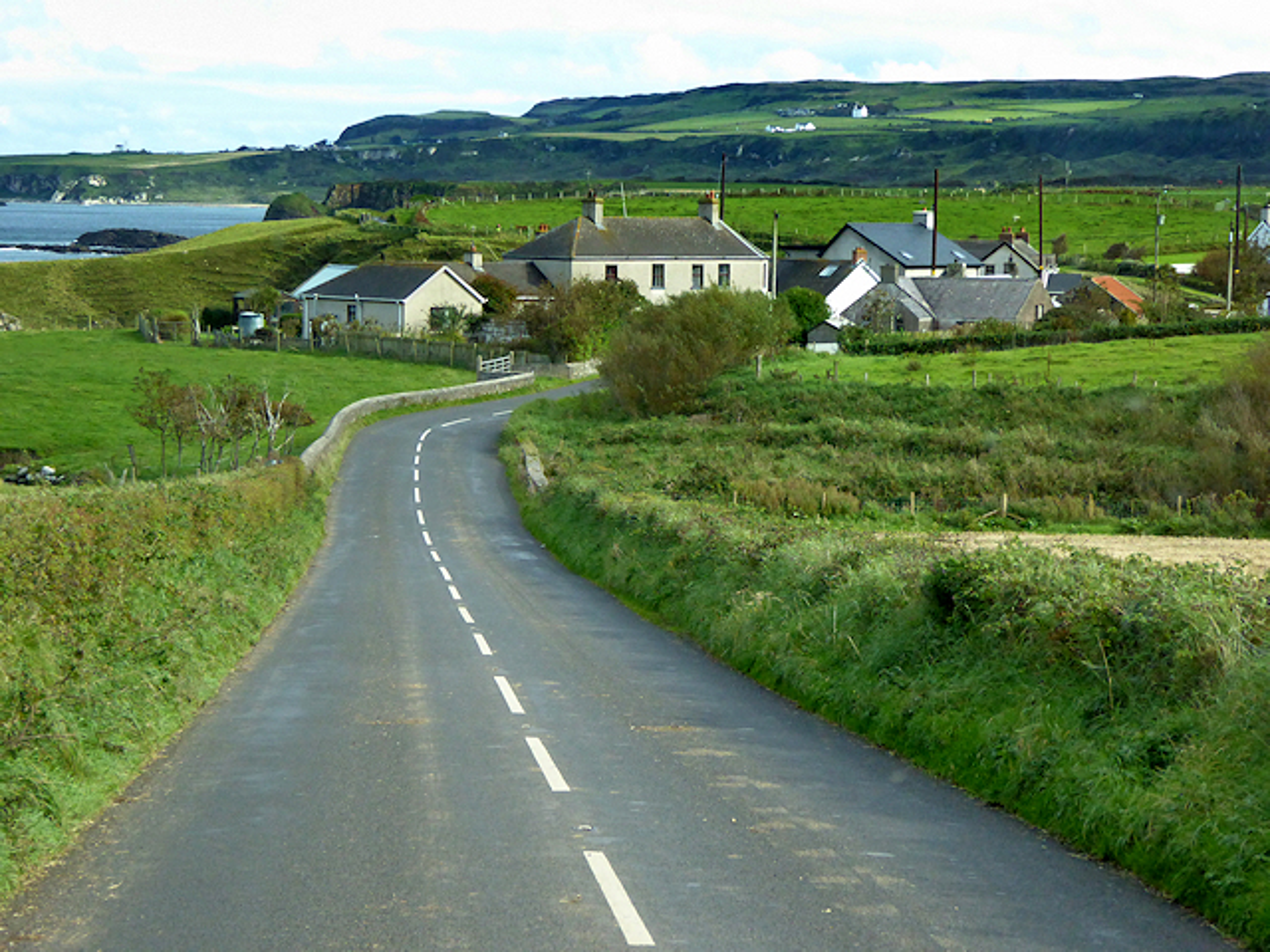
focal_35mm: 106
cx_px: 635
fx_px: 3889
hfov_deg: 18.5
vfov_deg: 14.0
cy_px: 476
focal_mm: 19
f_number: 5.1
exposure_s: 1/640
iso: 500
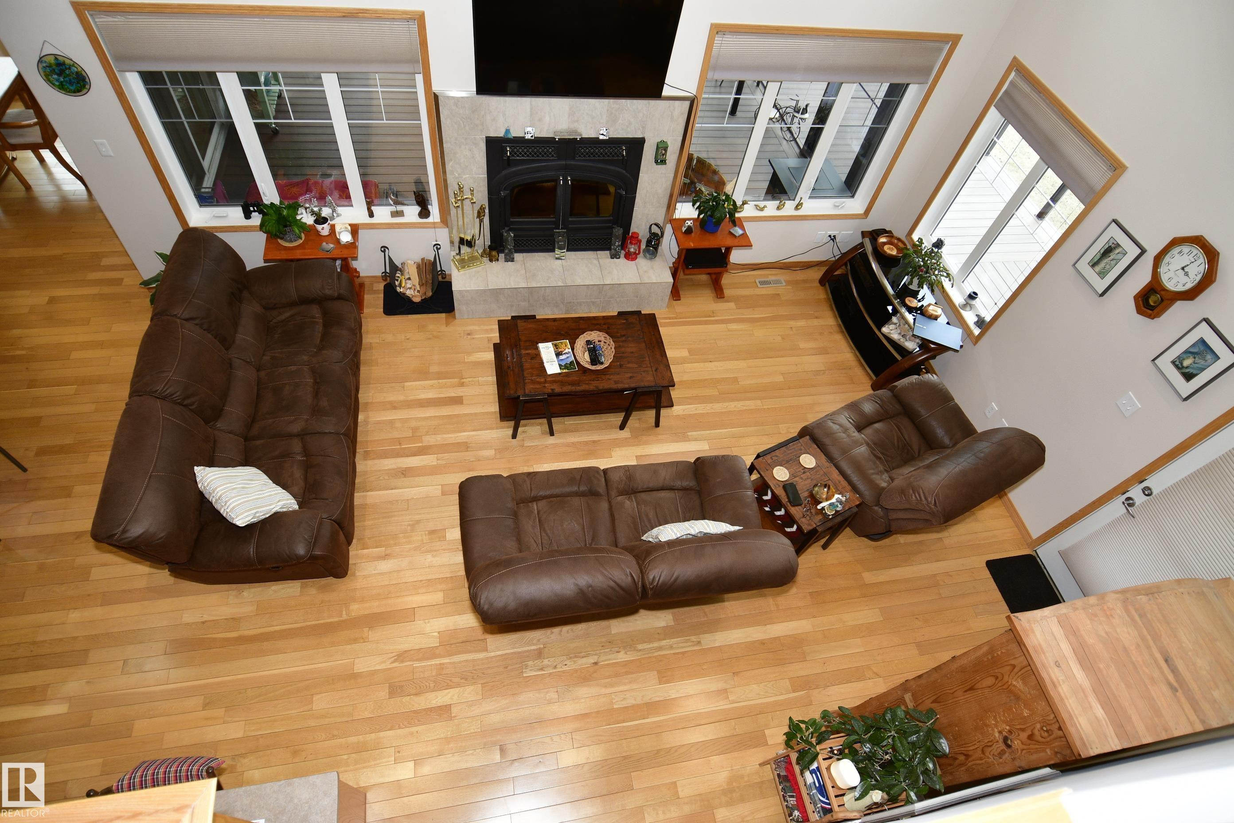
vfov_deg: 67.4
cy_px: 412
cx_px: 617
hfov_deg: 90.0
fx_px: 617
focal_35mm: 18
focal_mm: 12
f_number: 4
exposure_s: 1/125
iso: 400
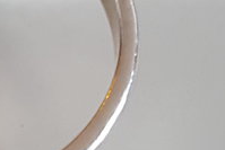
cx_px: -28
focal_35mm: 181
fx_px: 1132
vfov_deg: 7.6
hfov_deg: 11.2
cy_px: 158
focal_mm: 4.2
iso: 200
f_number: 1.7
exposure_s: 1/10
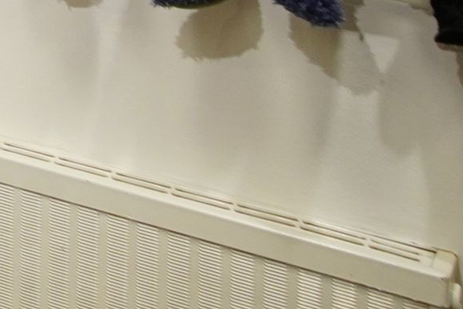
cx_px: -992
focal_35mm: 125
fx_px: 1608
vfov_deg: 9.3
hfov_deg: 10.5
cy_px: -536
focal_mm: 18
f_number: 3.5
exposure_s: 1/160
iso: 1250
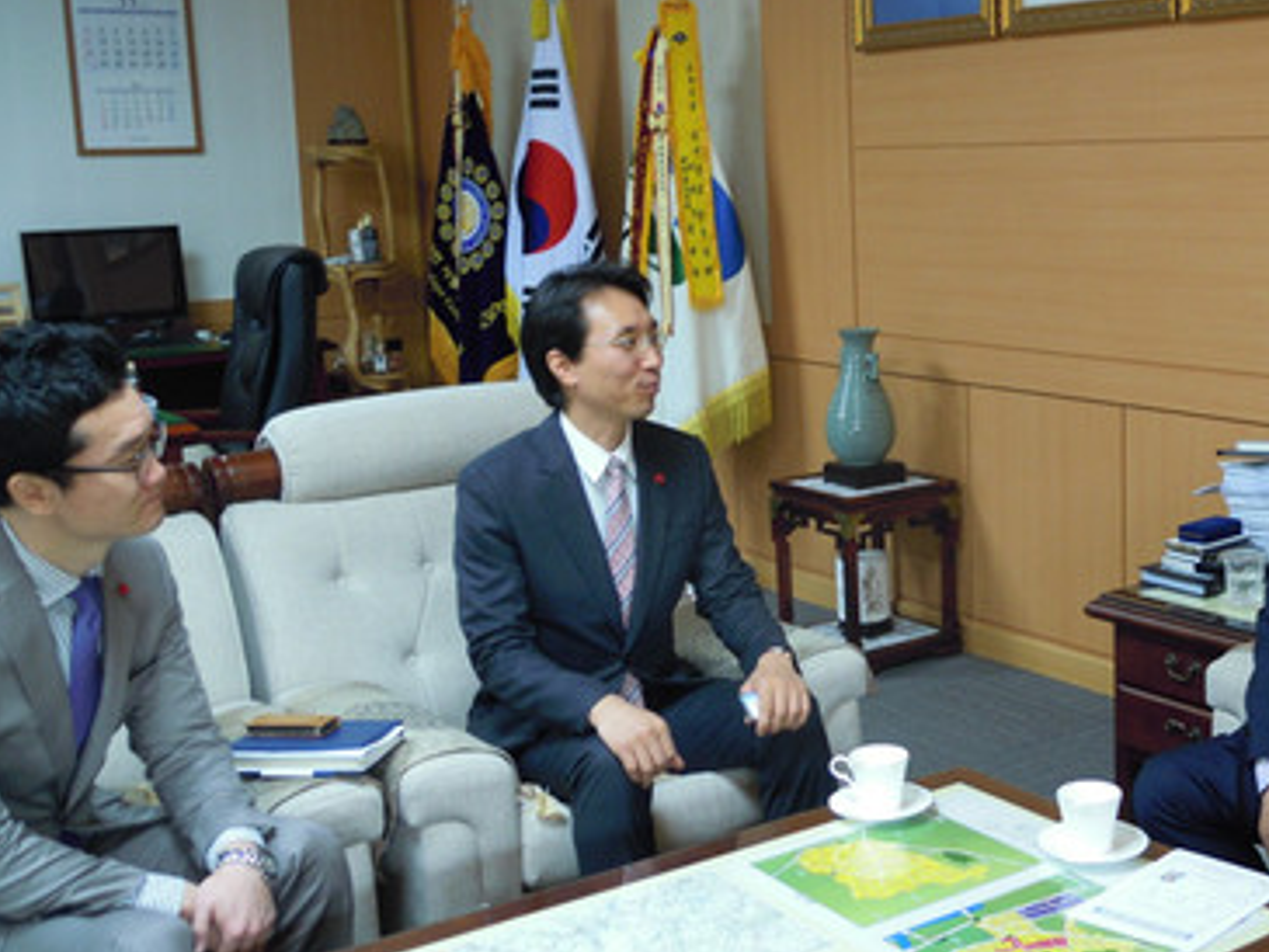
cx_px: 980
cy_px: 462
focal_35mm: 46
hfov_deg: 39.9
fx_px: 1687
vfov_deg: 31.5
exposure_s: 1/30
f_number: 2.7
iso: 125
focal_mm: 5
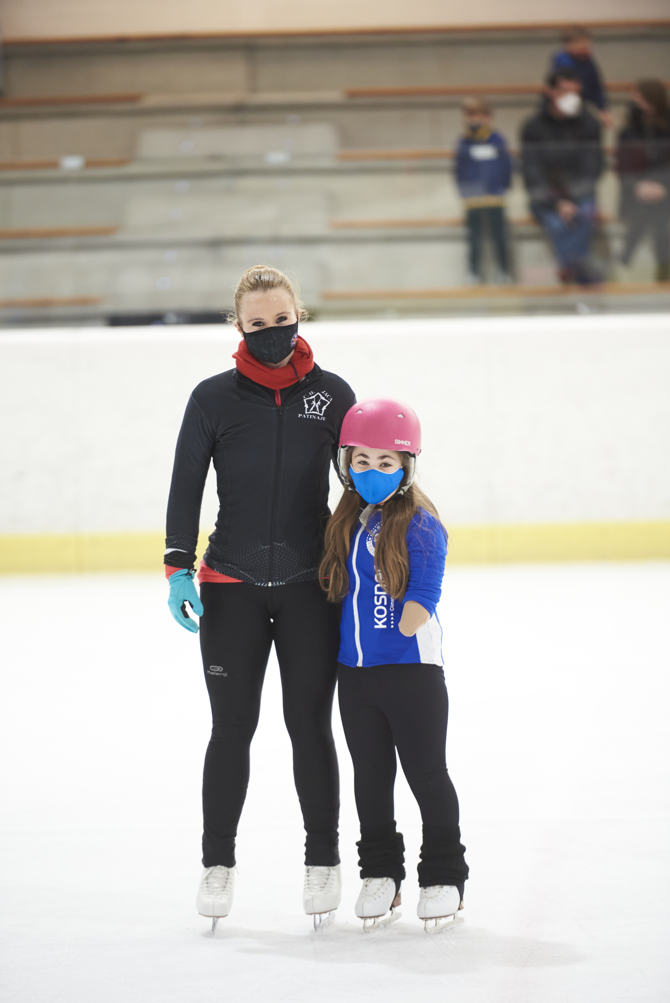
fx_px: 5578
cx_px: 335
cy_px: 502
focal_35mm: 200
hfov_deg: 6.9
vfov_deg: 10.3
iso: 2000
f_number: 2.8
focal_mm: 200
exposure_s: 1/125
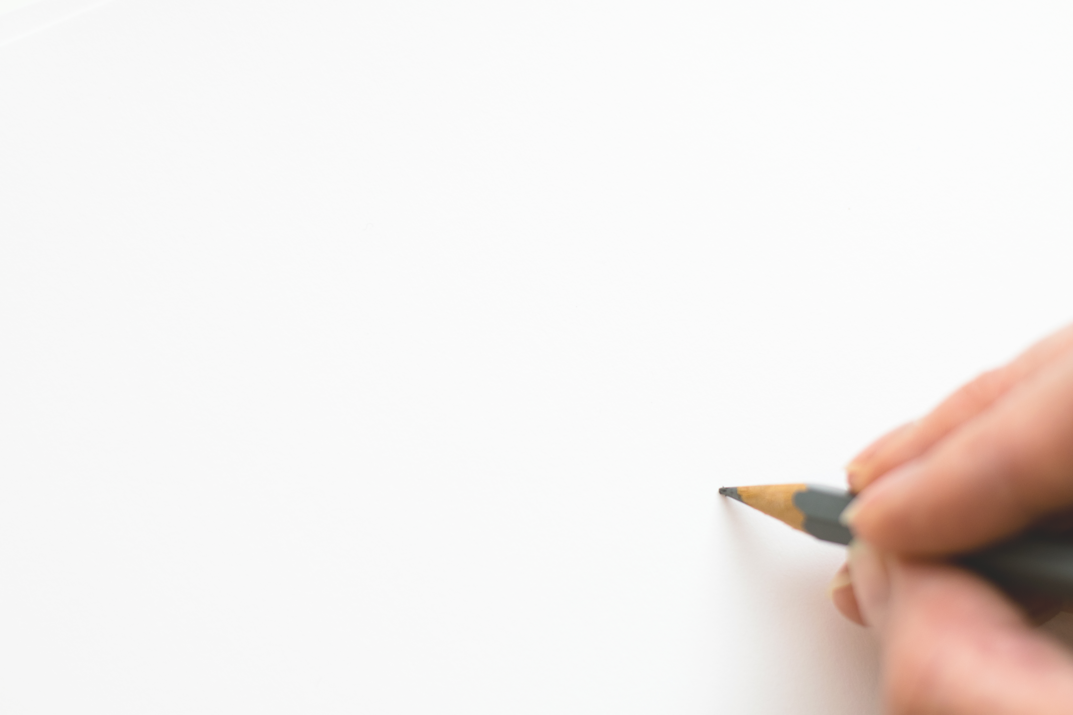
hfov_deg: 27.0
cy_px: 358
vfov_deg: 18.2
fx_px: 2235
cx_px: 536
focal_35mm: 75
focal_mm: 50
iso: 100
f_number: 2.5
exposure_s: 1/30
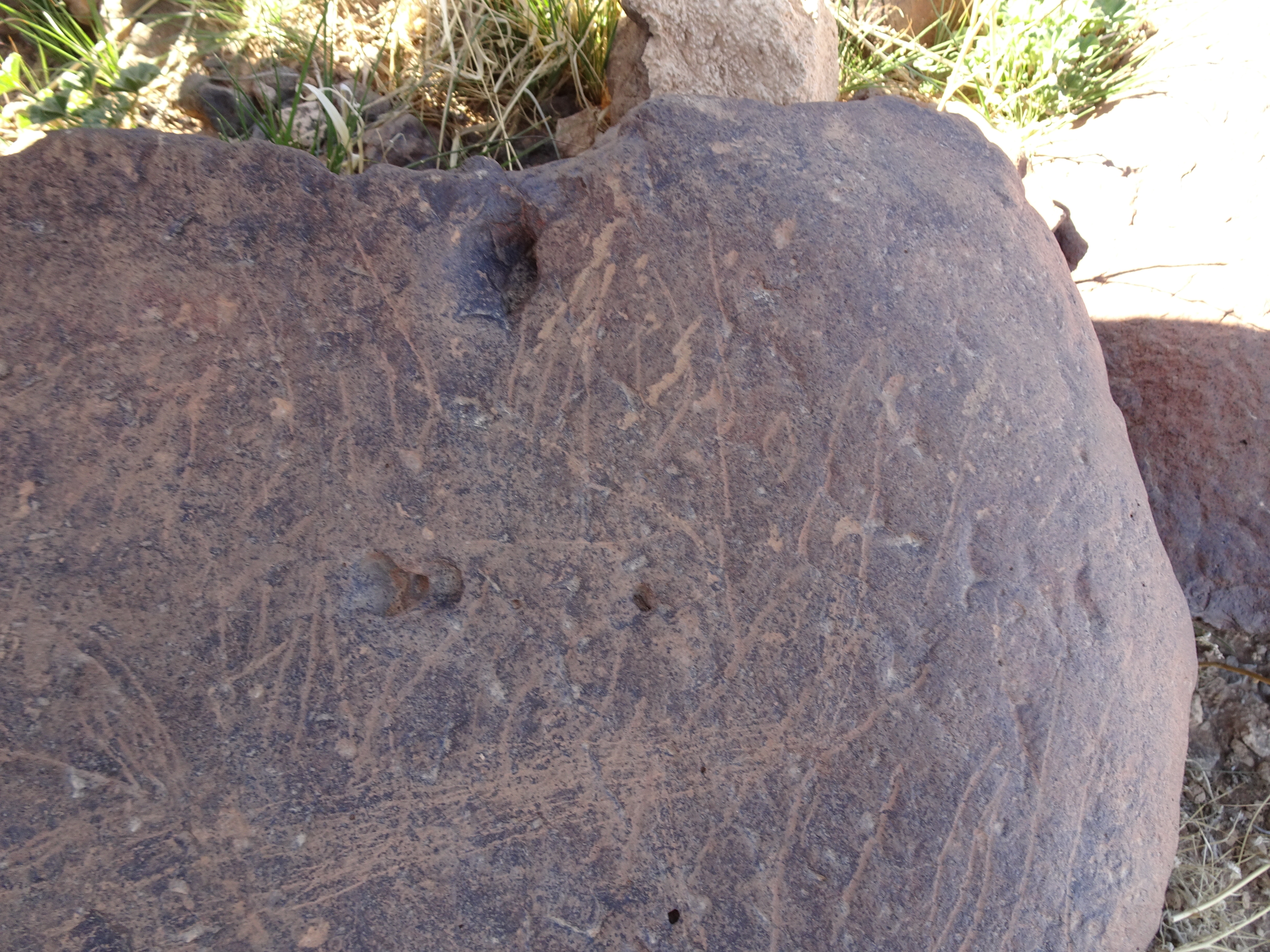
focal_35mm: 24
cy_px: 476
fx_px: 881
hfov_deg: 71.6
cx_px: 635
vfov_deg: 56.8
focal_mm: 4.1
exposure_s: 1/60
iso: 80
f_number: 3.5
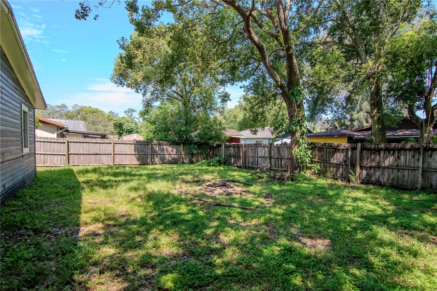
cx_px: 218
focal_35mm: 16
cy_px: 146
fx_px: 200
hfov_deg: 95.0
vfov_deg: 72.0
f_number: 7.1
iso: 1250
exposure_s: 1/800
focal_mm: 11
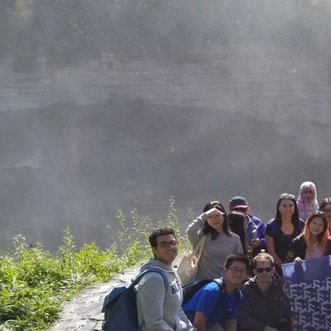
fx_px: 714
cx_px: 447
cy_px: 241
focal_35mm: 66
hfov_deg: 22.8
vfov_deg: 25.8
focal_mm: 4.25
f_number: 1.7
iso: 50
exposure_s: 1/1592
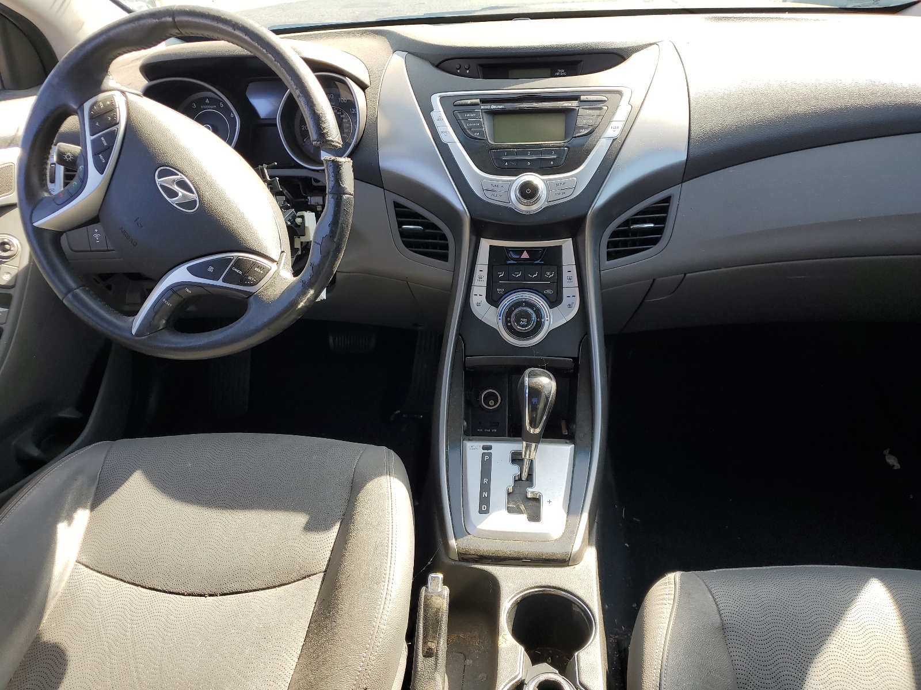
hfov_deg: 67.3
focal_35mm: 26
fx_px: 692
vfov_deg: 53.1
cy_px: 345
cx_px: 460
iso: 50
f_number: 1.5
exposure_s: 1/294
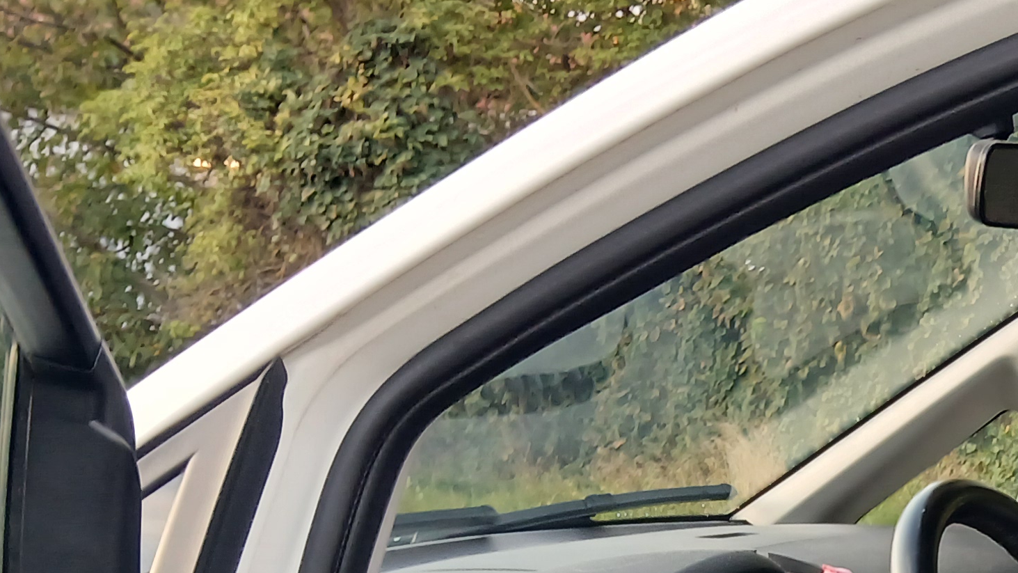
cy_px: 941
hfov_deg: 25.2
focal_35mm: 79
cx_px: 1079
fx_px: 2133
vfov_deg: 14.0
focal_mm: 3.98
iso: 80
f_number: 1.8
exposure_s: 1/50
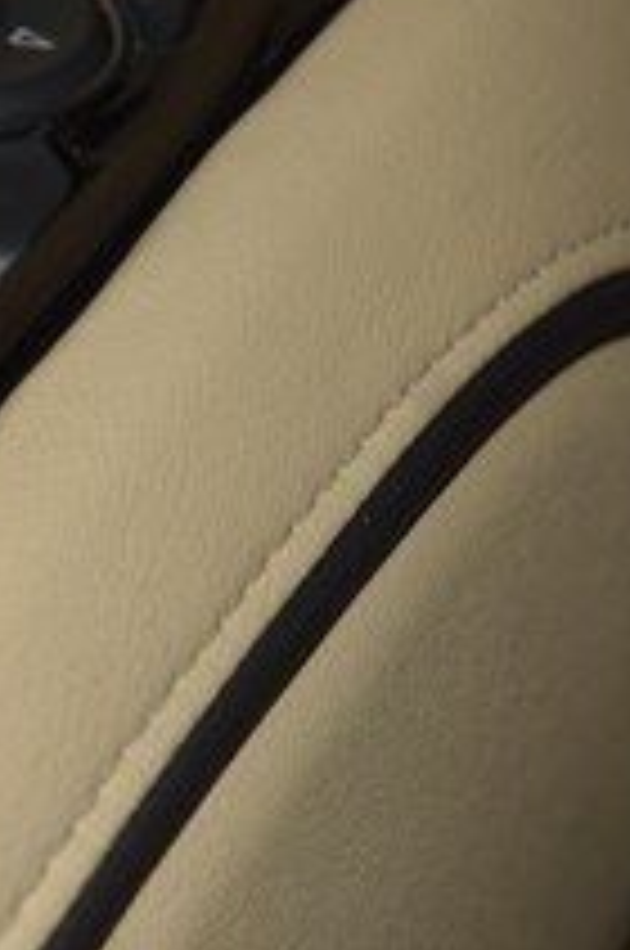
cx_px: -482
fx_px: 8401
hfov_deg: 4.3
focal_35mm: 319
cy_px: 480
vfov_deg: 6.5
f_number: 8
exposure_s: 1/125
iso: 100
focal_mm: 70
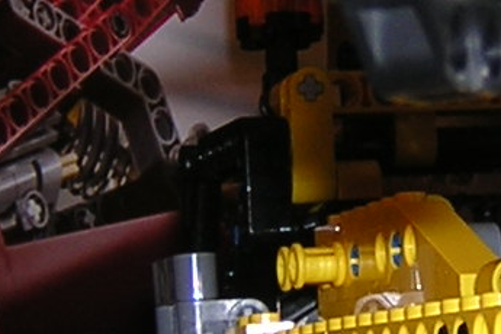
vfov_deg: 7.1
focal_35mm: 193
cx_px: 375
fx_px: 2686
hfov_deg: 10.6
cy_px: 23
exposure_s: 1/60.1
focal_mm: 5.2
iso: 100
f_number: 2.7
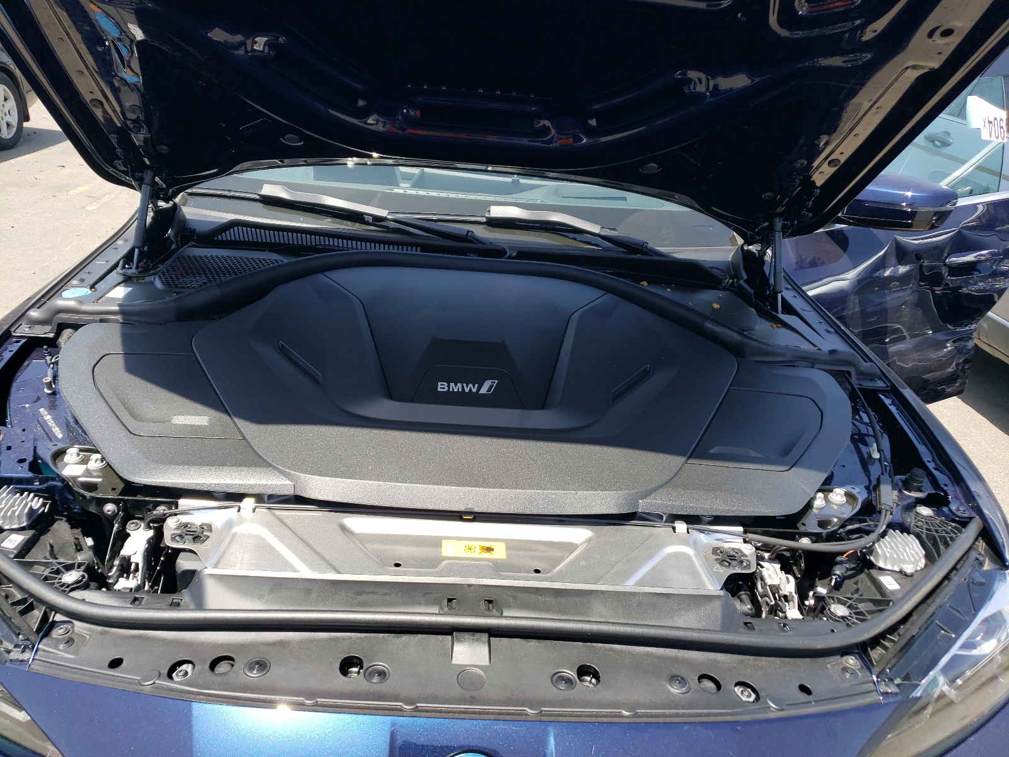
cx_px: 504
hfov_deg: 67.3
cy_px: 378
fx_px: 758
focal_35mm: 26
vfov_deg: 53.1
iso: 50
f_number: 1.5
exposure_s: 1/1111
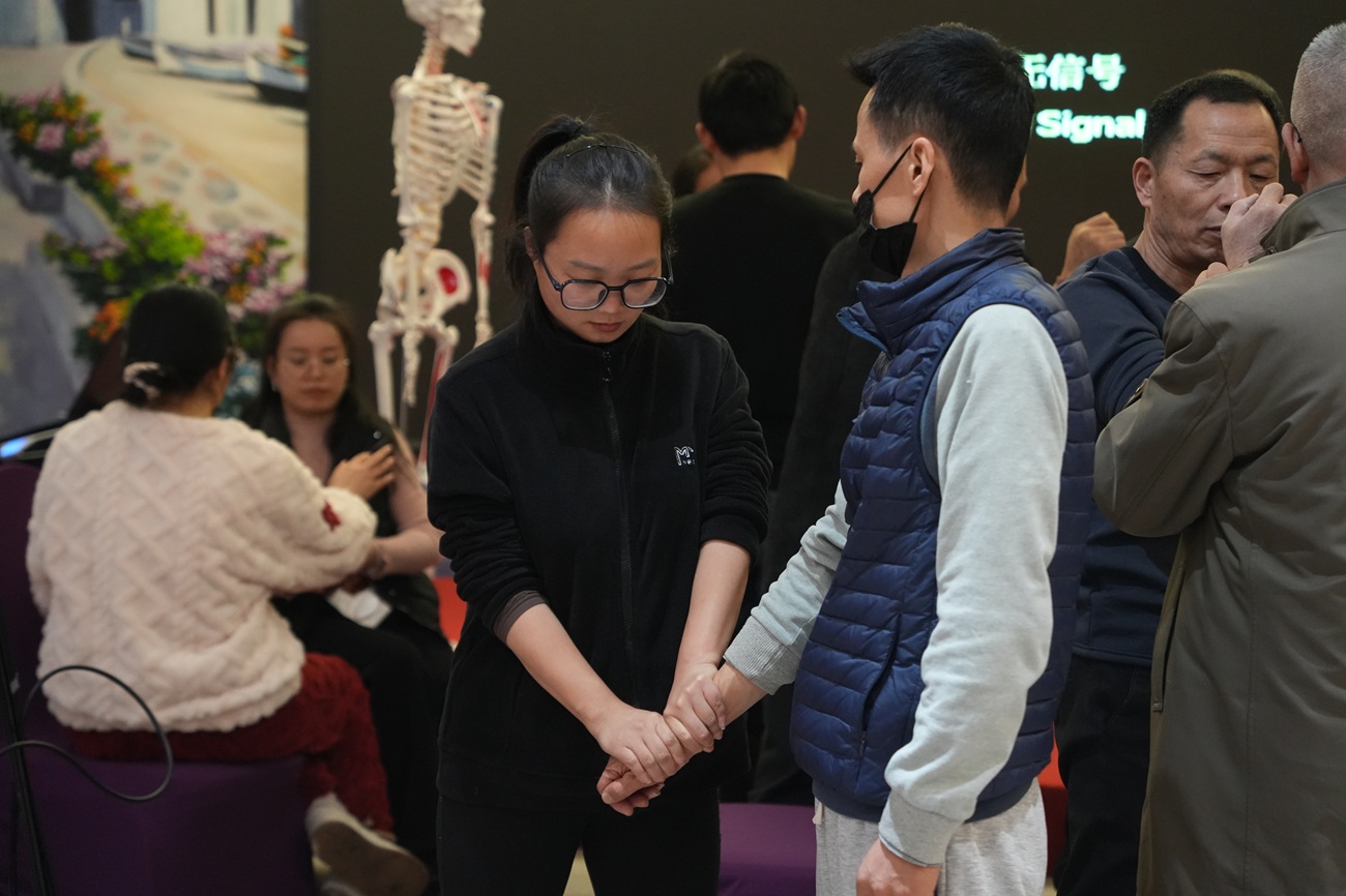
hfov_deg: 27.4
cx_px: 673
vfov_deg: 18.4
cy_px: 448
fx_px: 2766
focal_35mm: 74
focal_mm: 74
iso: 5000
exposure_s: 1/160
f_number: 4
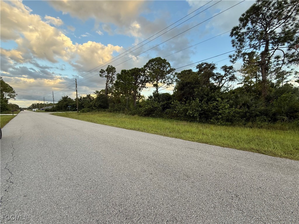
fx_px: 121
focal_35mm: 14
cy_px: 112
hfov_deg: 102.1
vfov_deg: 85.7
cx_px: 150
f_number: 2.2
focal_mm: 2.22
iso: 64
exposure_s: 1/232
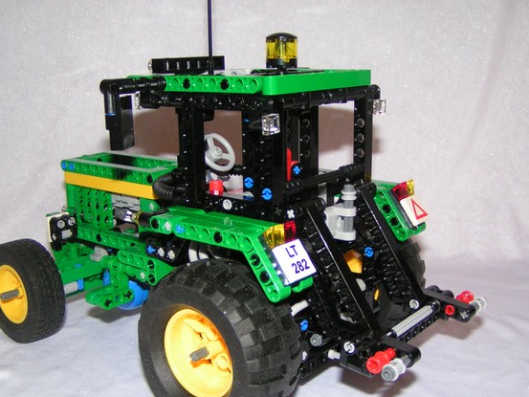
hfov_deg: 42.9
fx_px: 673
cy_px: 218
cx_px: 255
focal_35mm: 44
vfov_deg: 32.9
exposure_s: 1/40
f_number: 2.8
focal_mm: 5.8
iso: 200
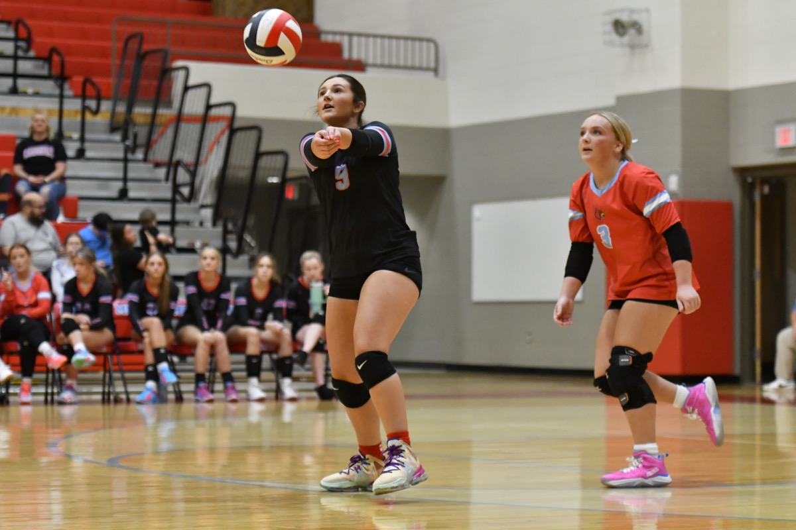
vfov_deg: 13.0
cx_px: 398
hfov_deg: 19.5
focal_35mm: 105
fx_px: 2321
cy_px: 265
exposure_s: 1/1250
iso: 5000
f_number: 2.8
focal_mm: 70
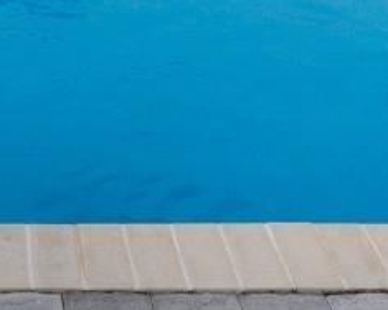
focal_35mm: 97
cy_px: -416
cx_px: -38
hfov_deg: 19.0
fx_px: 1114
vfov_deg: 12.6
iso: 100
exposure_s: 1/250
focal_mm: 10
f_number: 8
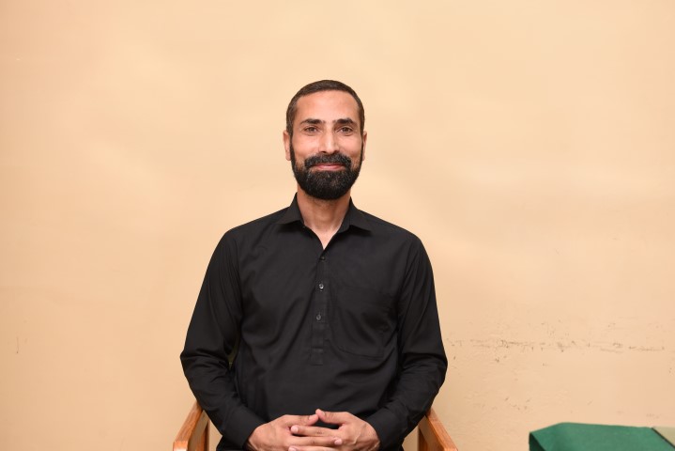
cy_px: 226
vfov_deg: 23.4
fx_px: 1088
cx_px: 338
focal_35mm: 58
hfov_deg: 34.5
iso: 800
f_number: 5
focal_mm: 58
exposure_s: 1/100
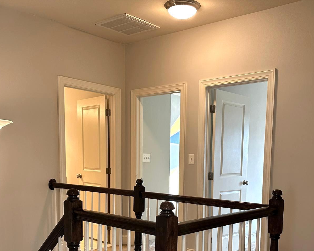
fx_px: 372
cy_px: 198
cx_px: 177
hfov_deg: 45.7
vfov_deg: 36.2
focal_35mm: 40
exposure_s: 1/120
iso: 200
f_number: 1.78
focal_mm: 6.86
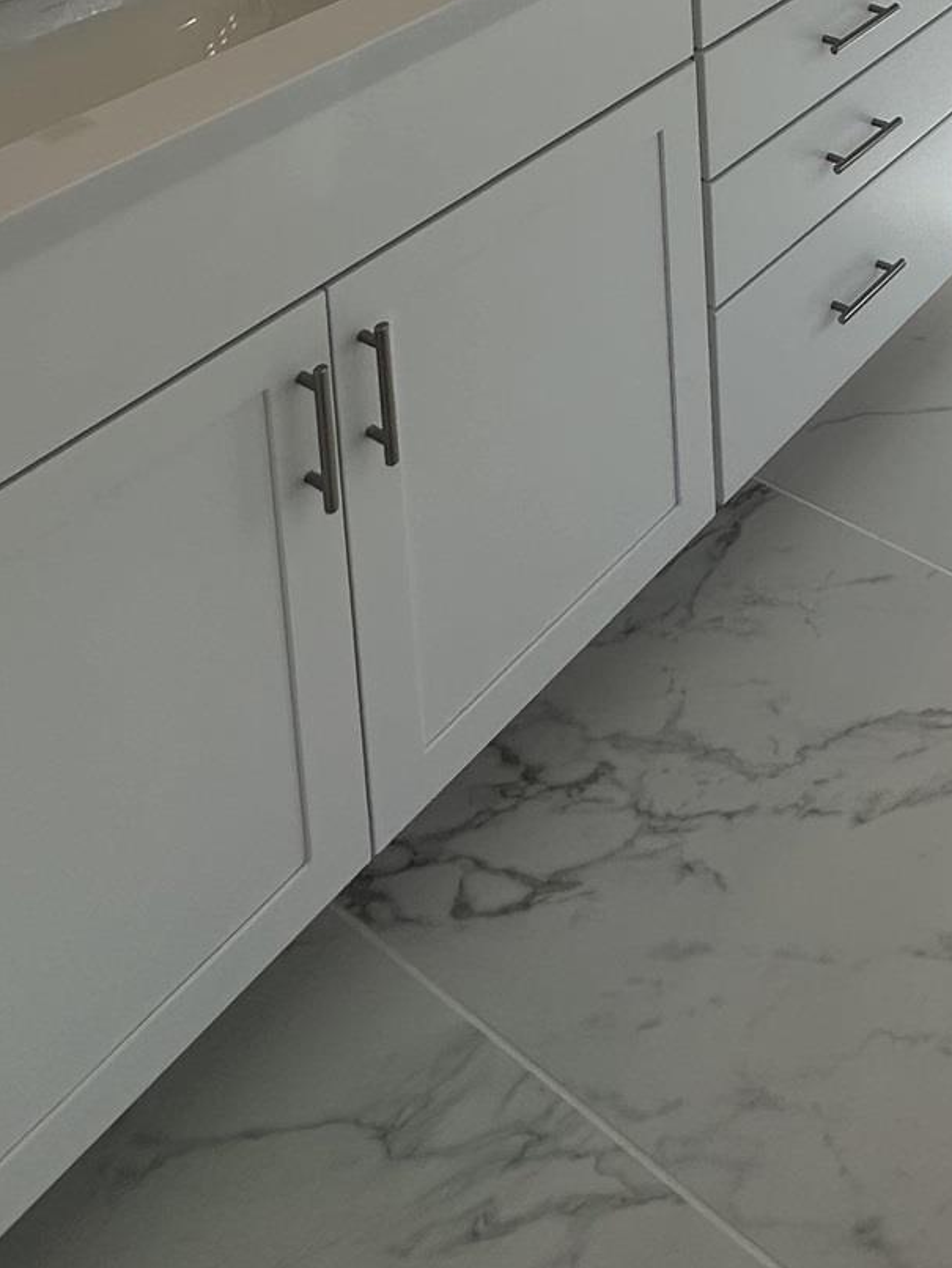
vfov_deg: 31.9
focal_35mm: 40
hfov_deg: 31.2
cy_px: -480
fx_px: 1466
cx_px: 1094
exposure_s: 1/861
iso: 50
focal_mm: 2.22
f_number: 2.2
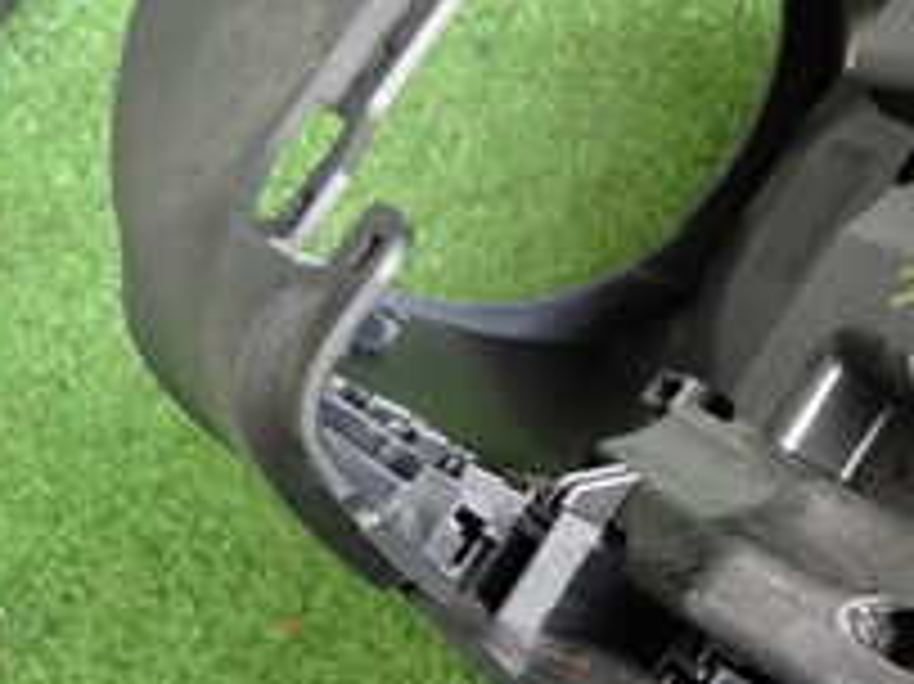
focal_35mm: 74
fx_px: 1953
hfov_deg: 24.1
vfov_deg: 19.8
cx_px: 1076
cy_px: 216
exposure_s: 1/30
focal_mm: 4.5
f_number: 2
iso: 200
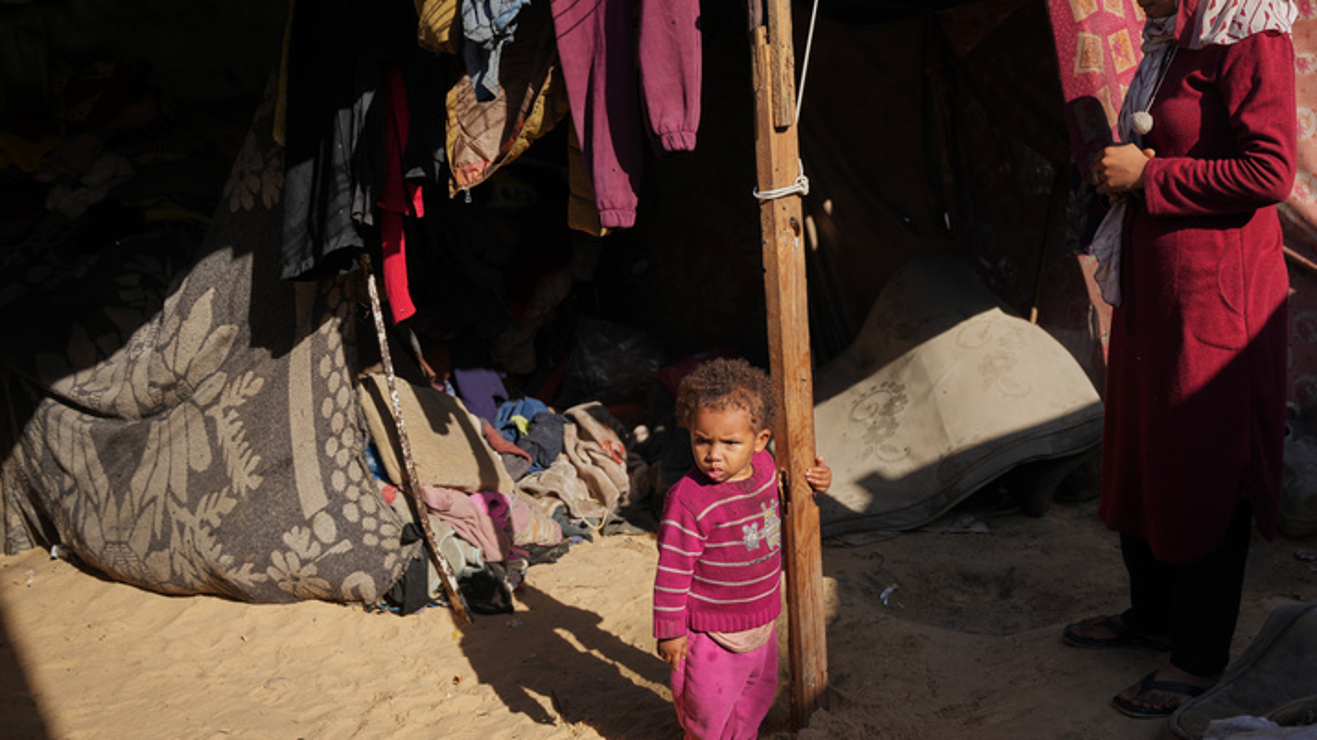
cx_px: 890
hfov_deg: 54.1
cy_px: 244
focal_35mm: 36
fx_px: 1257
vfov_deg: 32.5
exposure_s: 1/2000
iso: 100
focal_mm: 24
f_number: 2.8
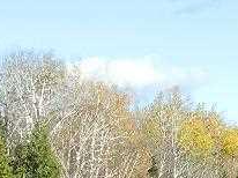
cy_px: 259
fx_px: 1401
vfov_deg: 7.2
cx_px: 523
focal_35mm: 204
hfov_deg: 9.0
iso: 110
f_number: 3.5
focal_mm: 7.3
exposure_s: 1/640
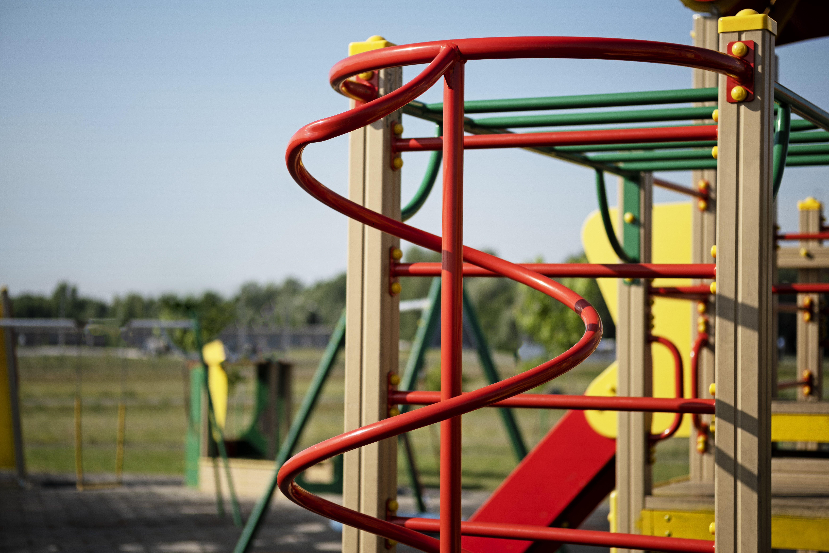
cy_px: 276
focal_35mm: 75
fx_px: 1727
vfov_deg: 18.2
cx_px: 414
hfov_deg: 27.0
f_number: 2
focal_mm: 50
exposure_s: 1/3800
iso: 80
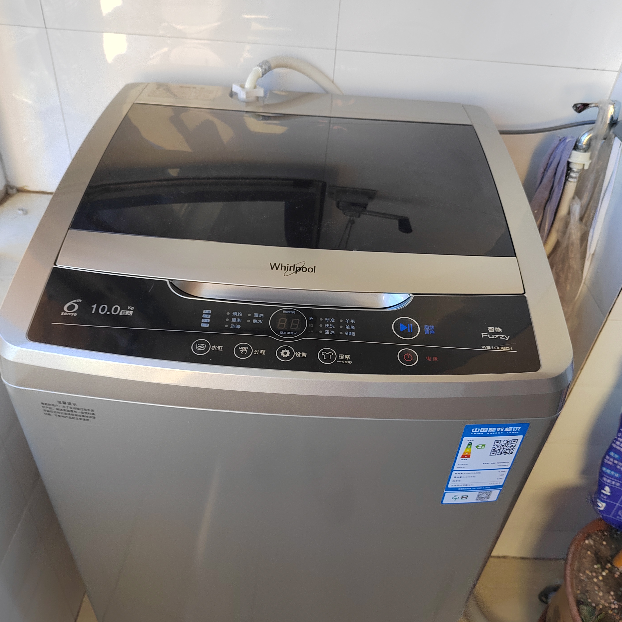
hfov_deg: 57.3
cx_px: 305
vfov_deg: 57.3
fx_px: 569
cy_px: 331
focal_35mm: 28
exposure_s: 1/100
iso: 288
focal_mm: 5.52
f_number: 1.9
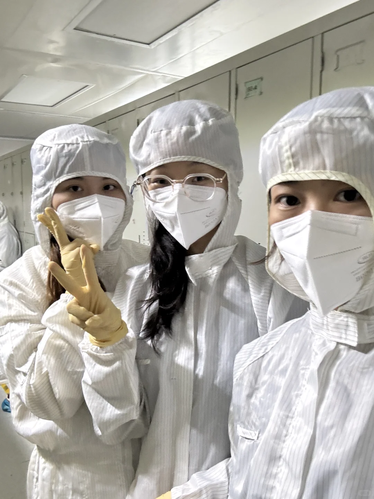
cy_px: 250
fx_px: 432
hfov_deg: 46.8
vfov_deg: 60.0
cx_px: 187
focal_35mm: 30
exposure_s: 1/33
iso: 200
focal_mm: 2.69
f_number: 1.9
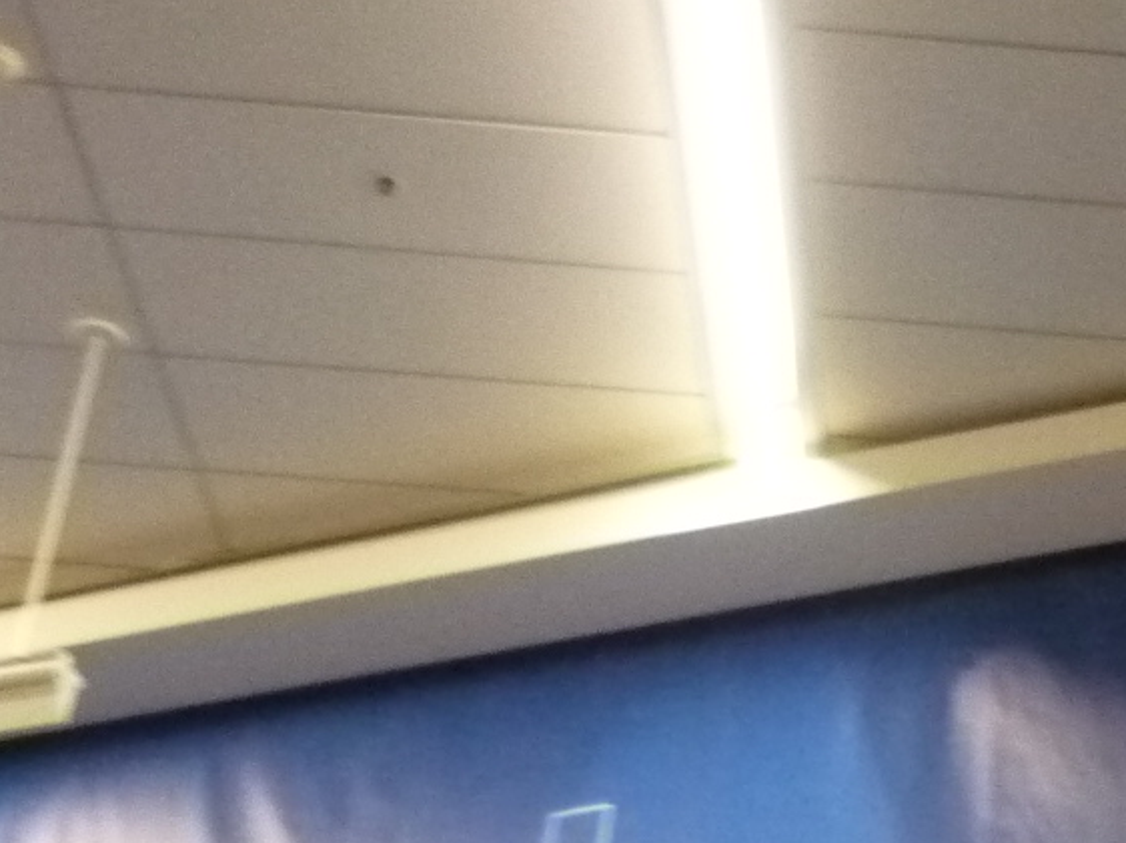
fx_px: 3056
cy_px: 1121
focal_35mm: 94
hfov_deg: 19.4
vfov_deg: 15.0
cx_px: 1423
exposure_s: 1/25
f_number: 2.8
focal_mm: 5.5
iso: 800
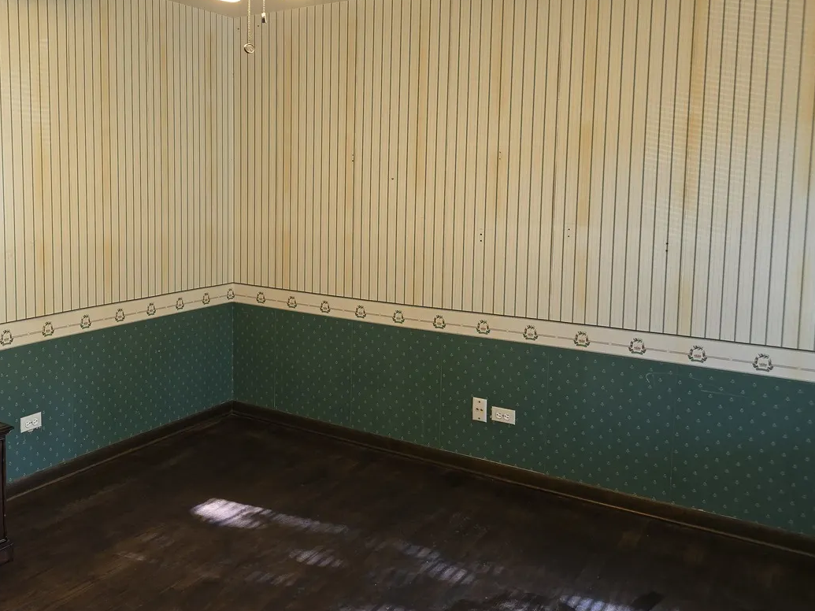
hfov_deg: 55.3
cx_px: 254
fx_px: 753
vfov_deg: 43.9
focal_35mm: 32
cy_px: 237
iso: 100
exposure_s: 1/24
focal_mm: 6.3
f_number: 1.7
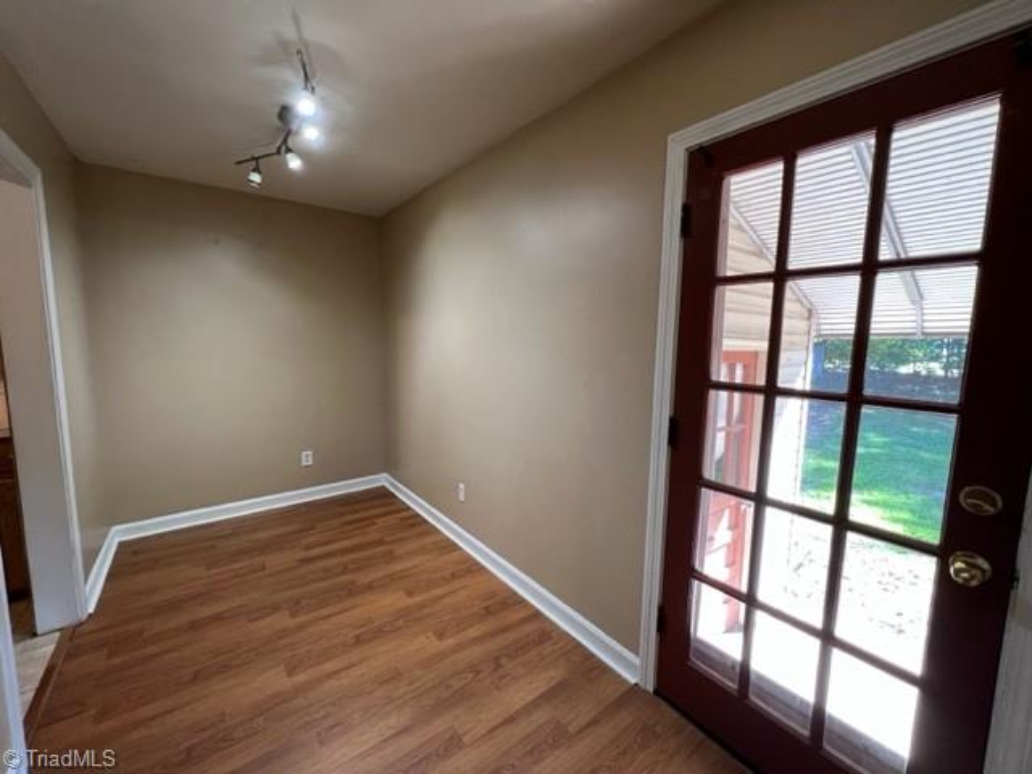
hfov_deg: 106.2
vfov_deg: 89.9
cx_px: 516
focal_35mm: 13
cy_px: 387
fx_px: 388
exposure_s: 1/60
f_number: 1.8
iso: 160
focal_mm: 1.57
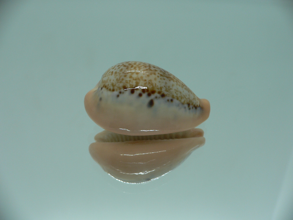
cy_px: 110
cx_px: 146
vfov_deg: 40.7
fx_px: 296
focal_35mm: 35
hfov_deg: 52.6
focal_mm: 4.6
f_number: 2.8
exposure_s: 1/60
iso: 80
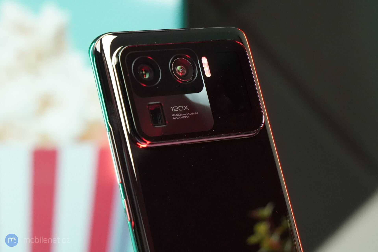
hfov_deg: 28.8
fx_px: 735
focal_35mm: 70
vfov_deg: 19.5
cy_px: 126
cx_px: 189
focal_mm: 70
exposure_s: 1/200
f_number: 8
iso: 8000
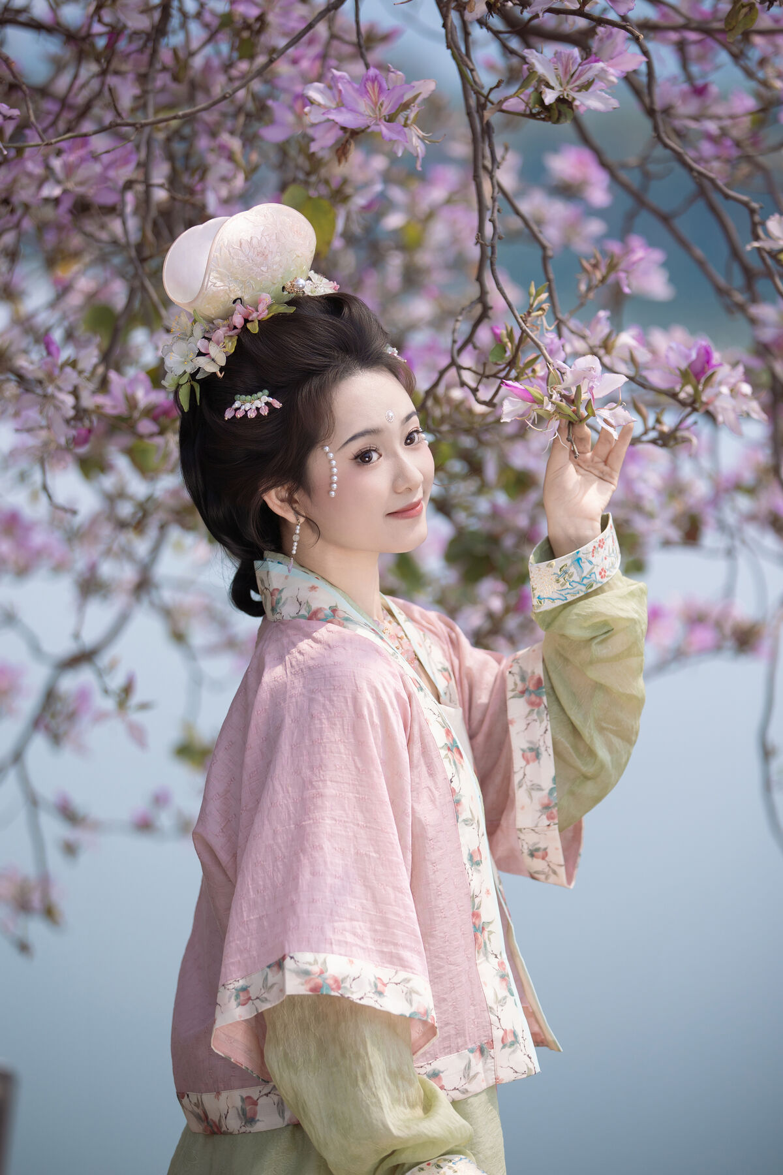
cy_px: 588
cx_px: 392
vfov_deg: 16.8
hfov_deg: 11.2
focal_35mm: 122
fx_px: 3980
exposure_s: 1/2000
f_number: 2.8
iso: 100
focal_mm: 123
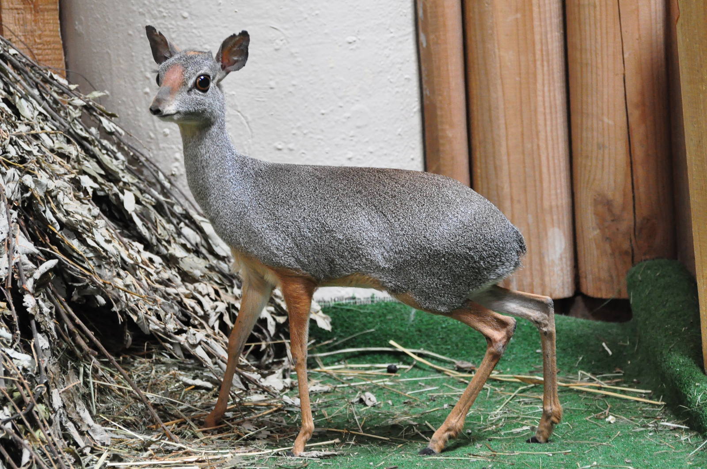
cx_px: 354
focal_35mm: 248
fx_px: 4855
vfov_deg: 5.5
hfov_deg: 8.3
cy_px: 234
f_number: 5
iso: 3200
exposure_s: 1/80
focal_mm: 165
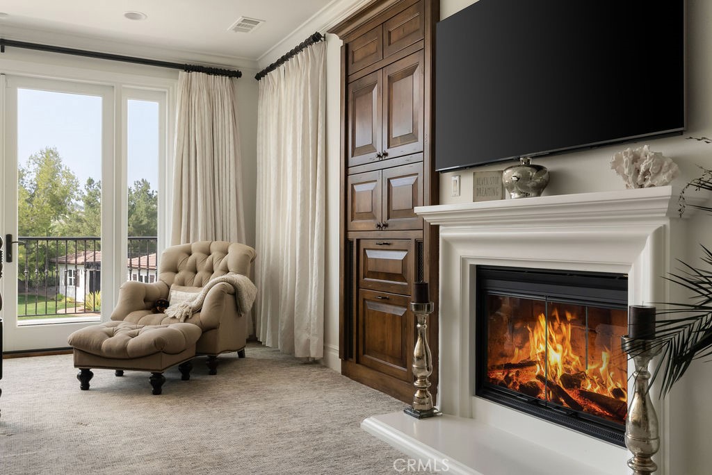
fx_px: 594
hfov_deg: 61.9
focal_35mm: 30
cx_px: 356
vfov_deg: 43.7
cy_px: 238
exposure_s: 1/13
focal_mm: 30
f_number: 22
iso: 2000
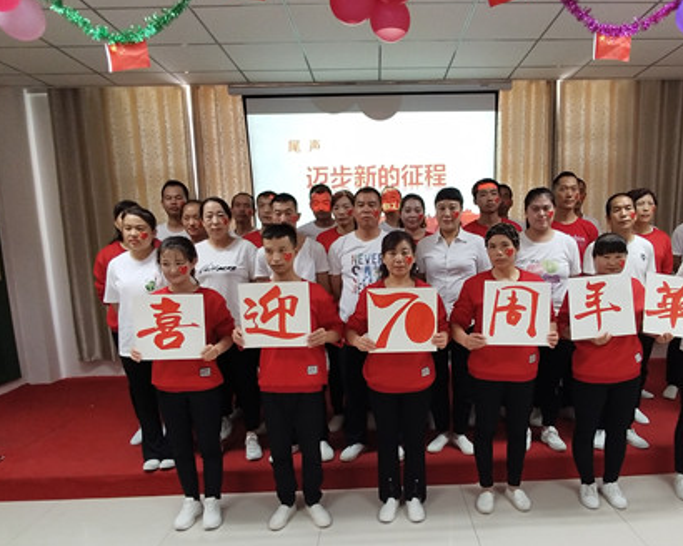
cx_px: 401
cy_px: 322
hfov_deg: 67.6
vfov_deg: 56.4
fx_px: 505
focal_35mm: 25
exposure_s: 1/33.3
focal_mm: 2.04
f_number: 2.4
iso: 542
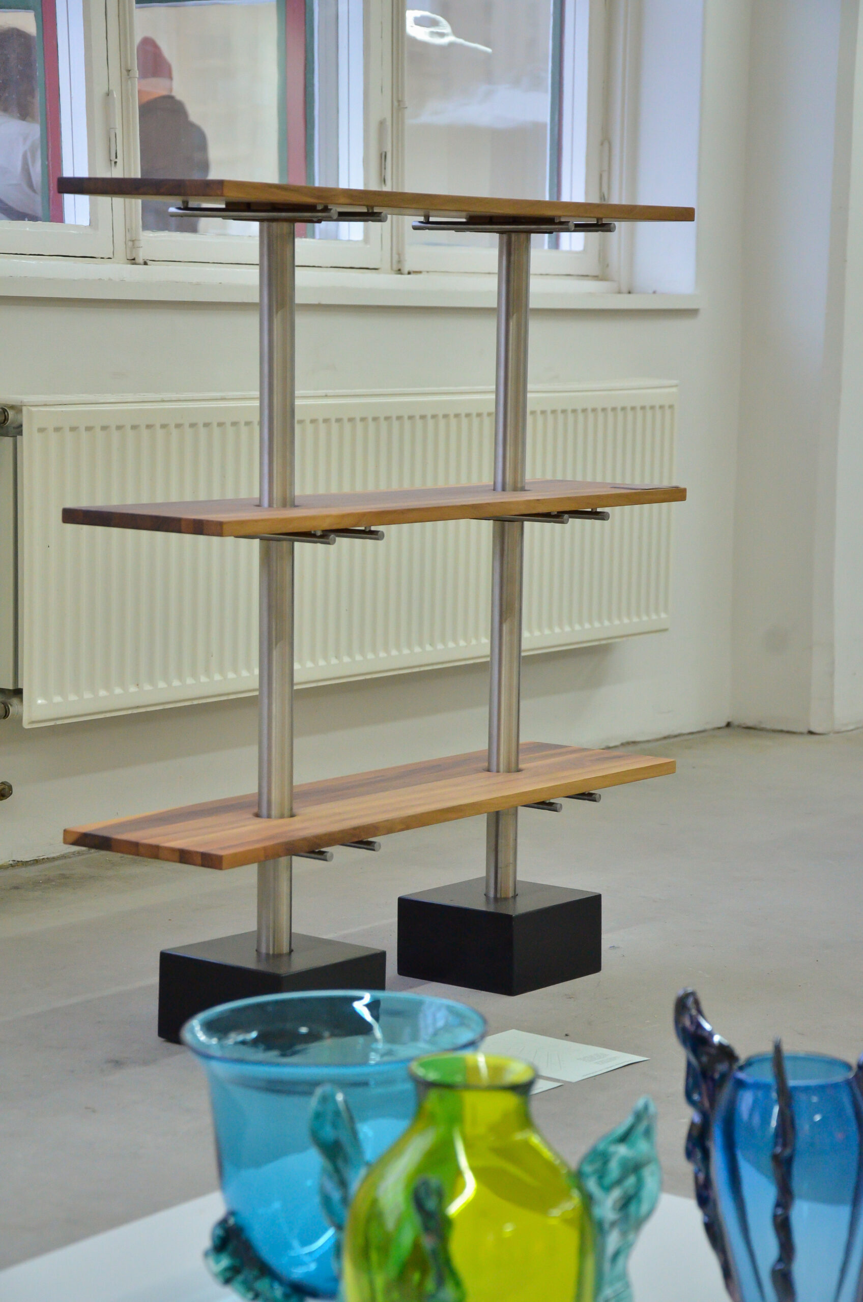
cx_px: 432
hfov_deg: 17.4
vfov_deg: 26.0
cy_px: 651
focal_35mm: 78
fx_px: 2817
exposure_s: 1/60
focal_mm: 52
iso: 2000
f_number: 5.6
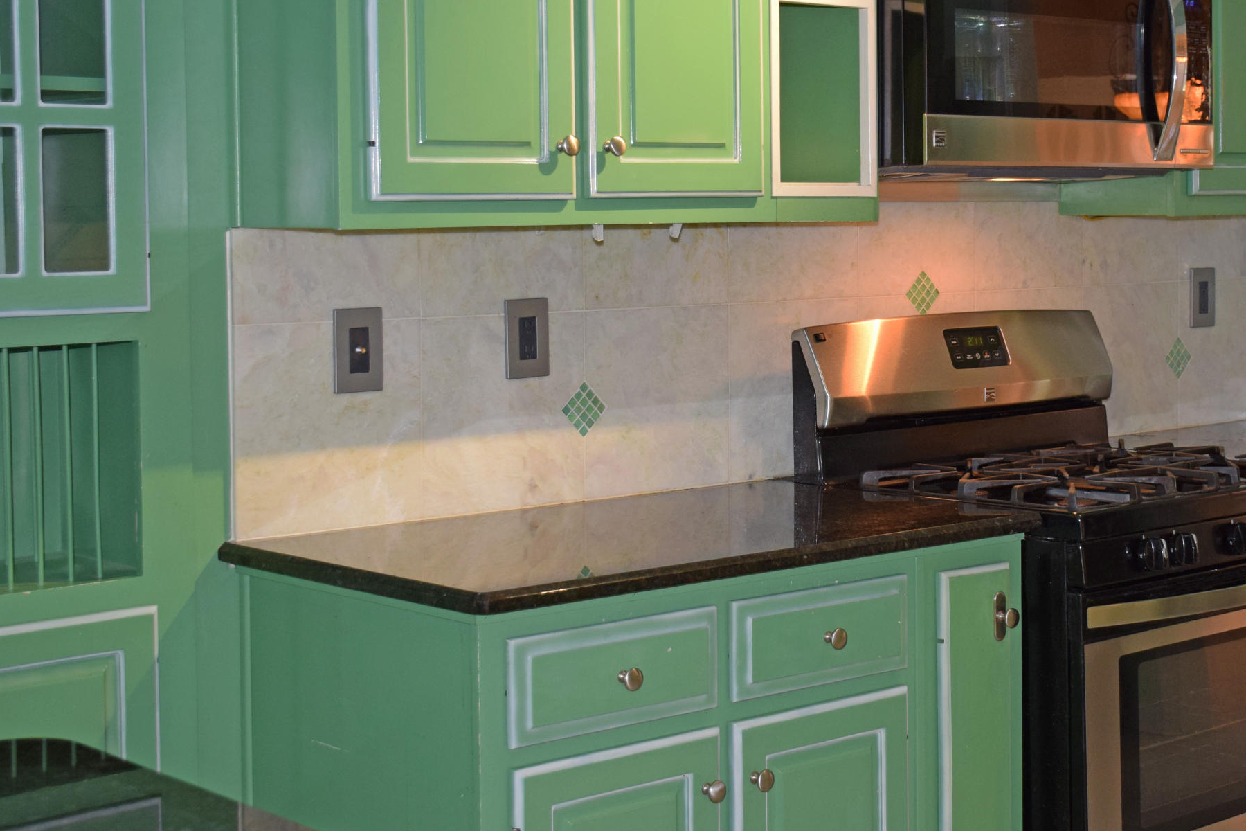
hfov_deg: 30.6
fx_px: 2250
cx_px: 867
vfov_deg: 20.9
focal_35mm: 65
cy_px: 287
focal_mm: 26
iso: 800
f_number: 4
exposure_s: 1/80
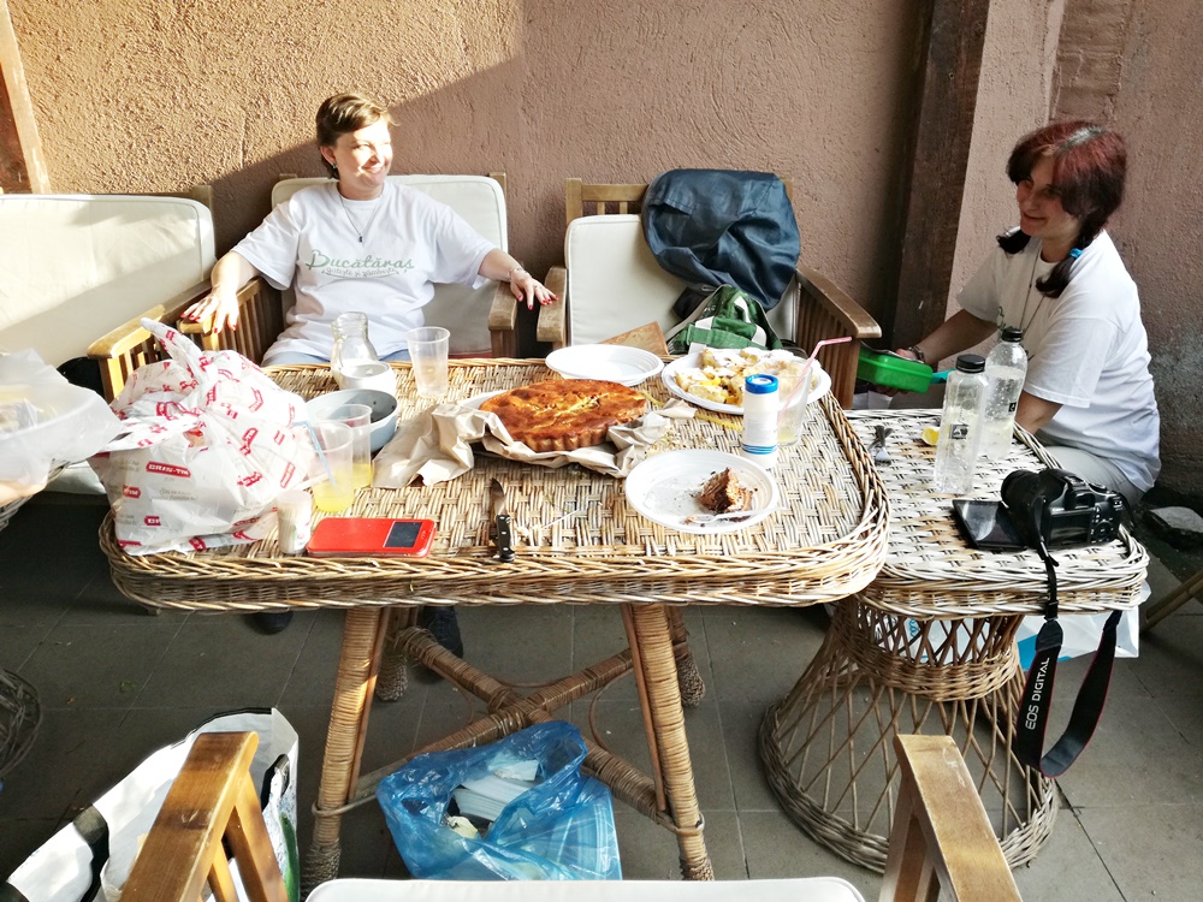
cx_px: 602
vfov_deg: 51.4
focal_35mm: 27
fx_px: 938
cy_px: 451
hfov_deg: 65.3
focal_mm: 3.79
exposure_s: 1/194
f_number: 2
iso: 50
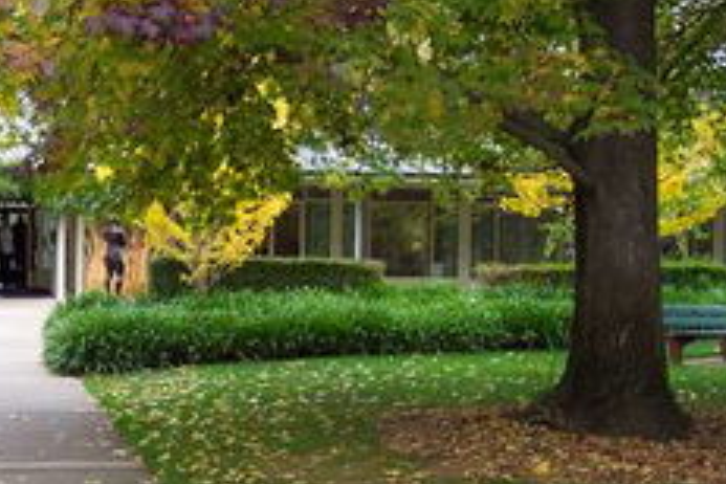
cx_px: 85
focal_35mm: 79
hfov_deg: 25.0
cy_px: 368
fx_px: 1593
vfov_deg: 17.2
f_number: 2.8
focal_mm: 8
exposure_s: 1/350
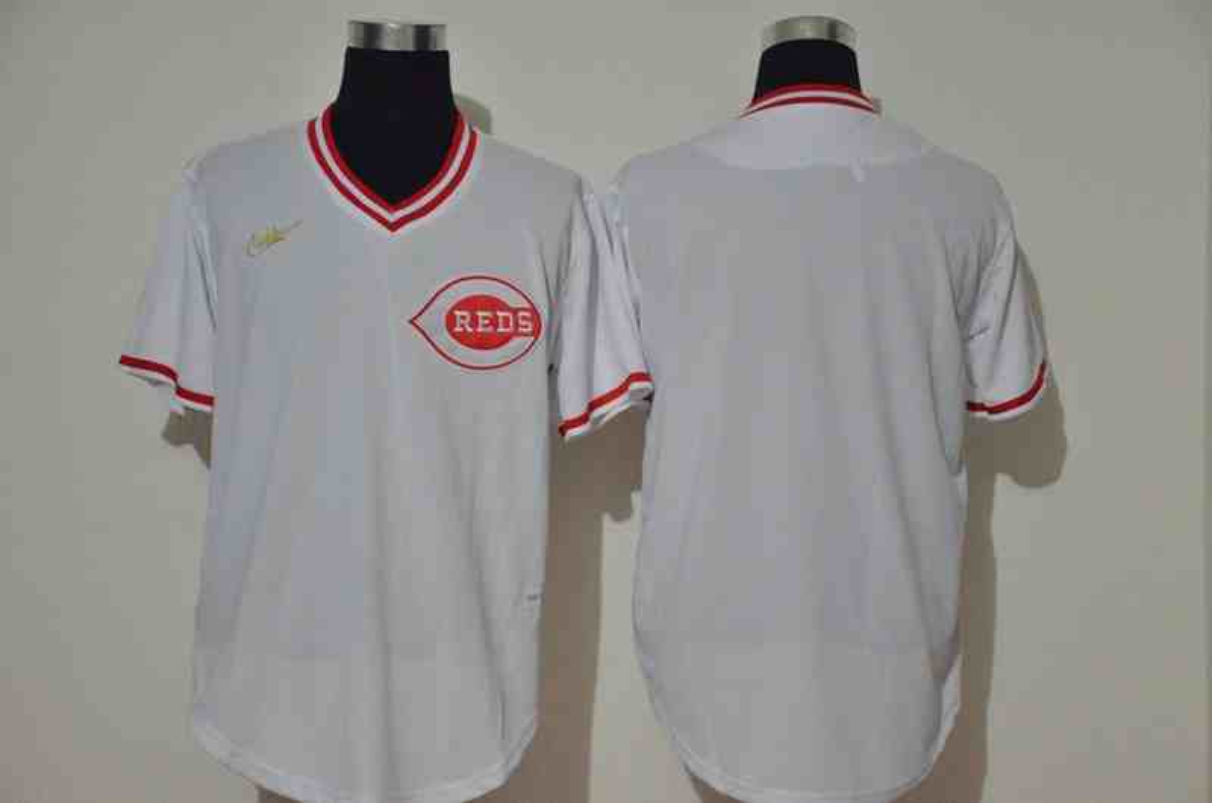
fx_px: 2520
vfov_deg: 18.1
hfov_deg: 27.0
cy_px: 402
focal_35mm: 75
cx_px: 606
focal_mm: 50
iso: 4000
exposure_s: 1/50
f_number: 4.8
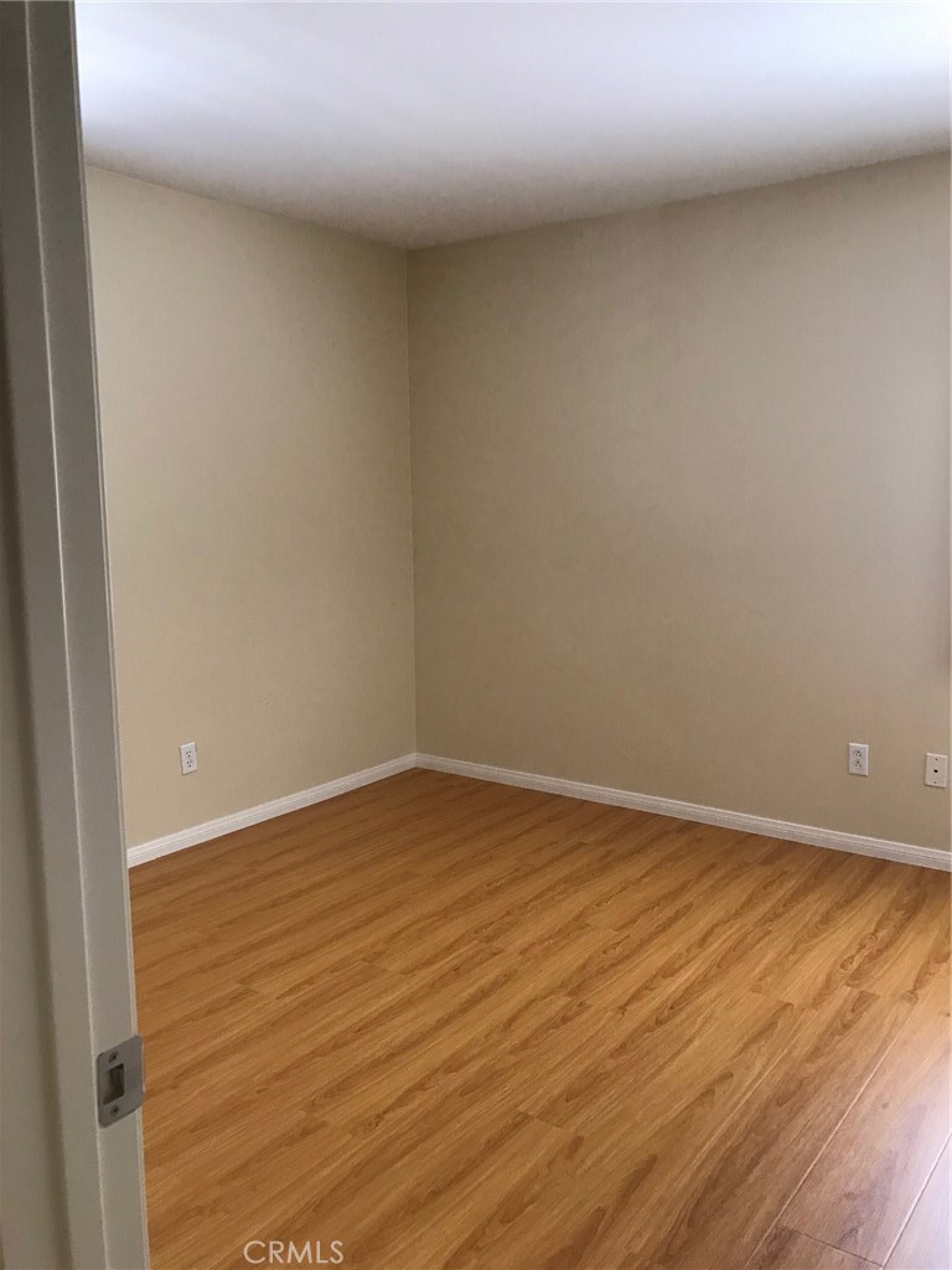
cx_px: 476
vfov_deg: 63.4
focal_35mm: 28
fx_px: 1027
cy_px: 635
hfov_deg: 49.7
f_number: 1.8
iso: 32
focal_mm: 3.99
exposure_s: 1/30
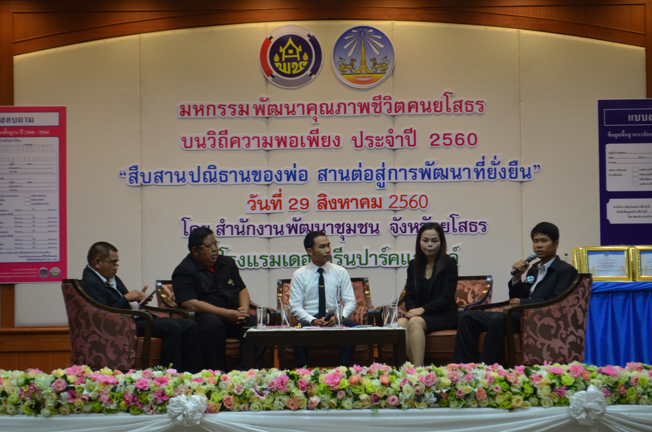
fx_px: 1410
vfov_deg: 17.4
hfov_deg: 26.0
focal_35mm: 78
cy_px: 216
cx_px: 326
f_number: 5.6
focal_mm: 52
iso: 1000
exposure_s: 1/60
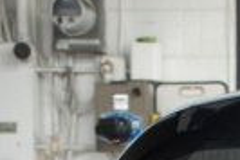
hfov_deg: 8.7
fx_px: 1461
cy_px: 576
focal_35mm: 219
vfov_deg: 5.6
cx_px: 534
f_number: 3.5
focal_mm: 19
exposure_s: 1/30
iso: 400
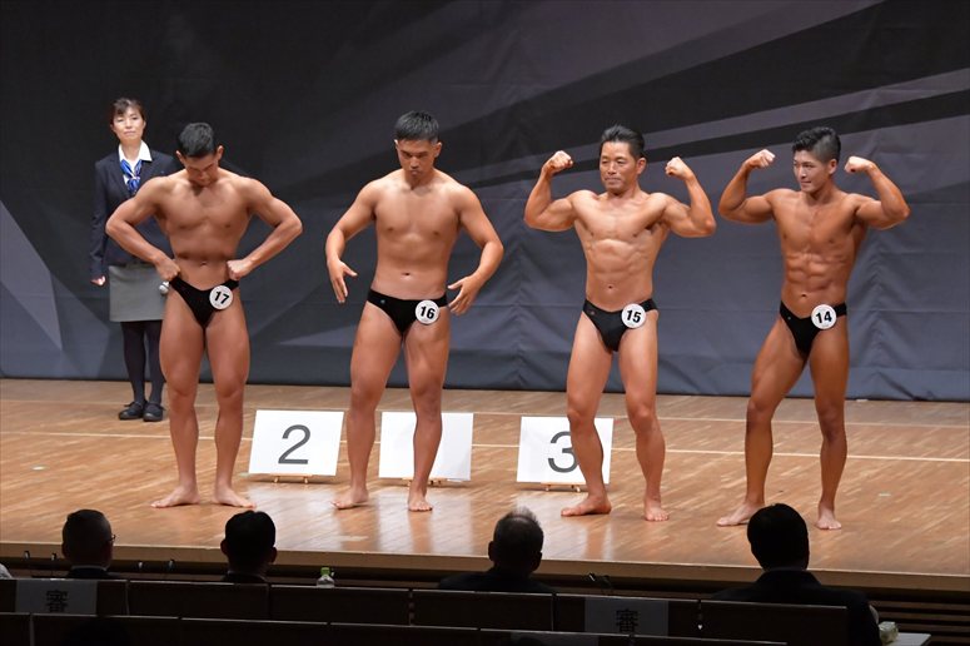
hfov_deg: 11.0
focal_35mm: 187
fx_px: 5036
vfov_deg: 7.3
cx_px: 485
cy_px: 323
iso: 8000
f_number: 5.6
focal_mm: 125
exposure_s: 1/400
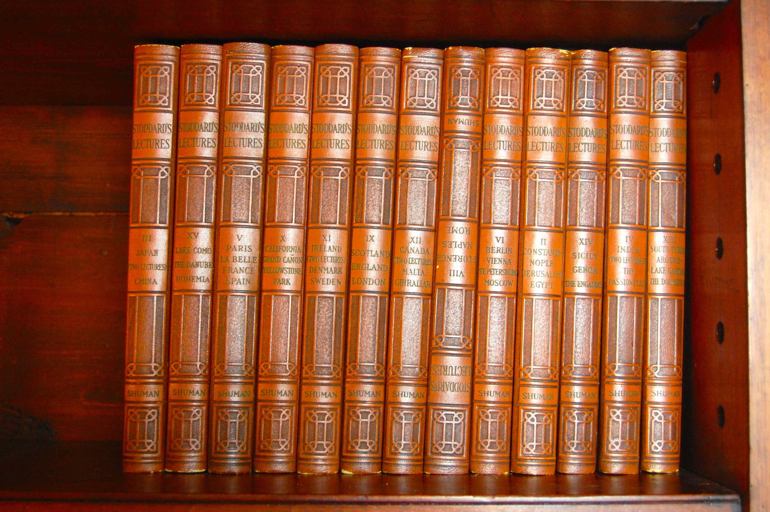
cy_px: 256
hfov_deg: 46.4
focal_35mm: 42
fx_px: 897
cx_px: 385
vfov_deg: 31.8
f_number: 4.2
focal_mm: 28
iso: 800
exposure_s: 1/13
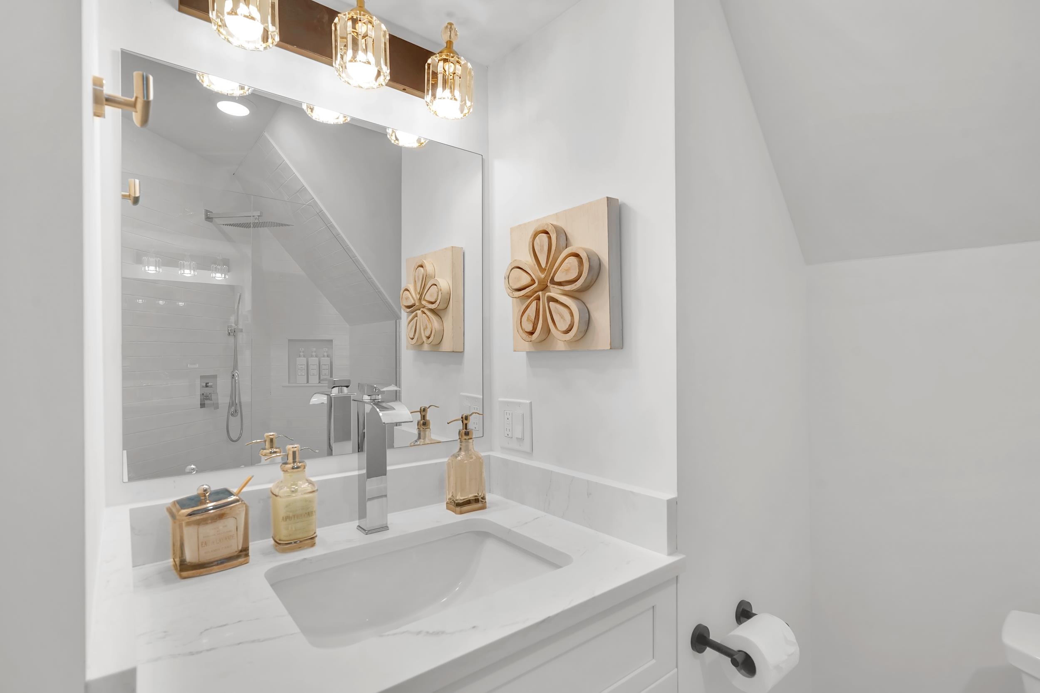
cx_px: 520
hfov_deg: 93.3
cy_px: 346
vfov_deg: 70.4
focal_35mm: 17
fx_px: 491
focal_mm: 17
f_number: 8
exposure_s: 1/15
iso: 100
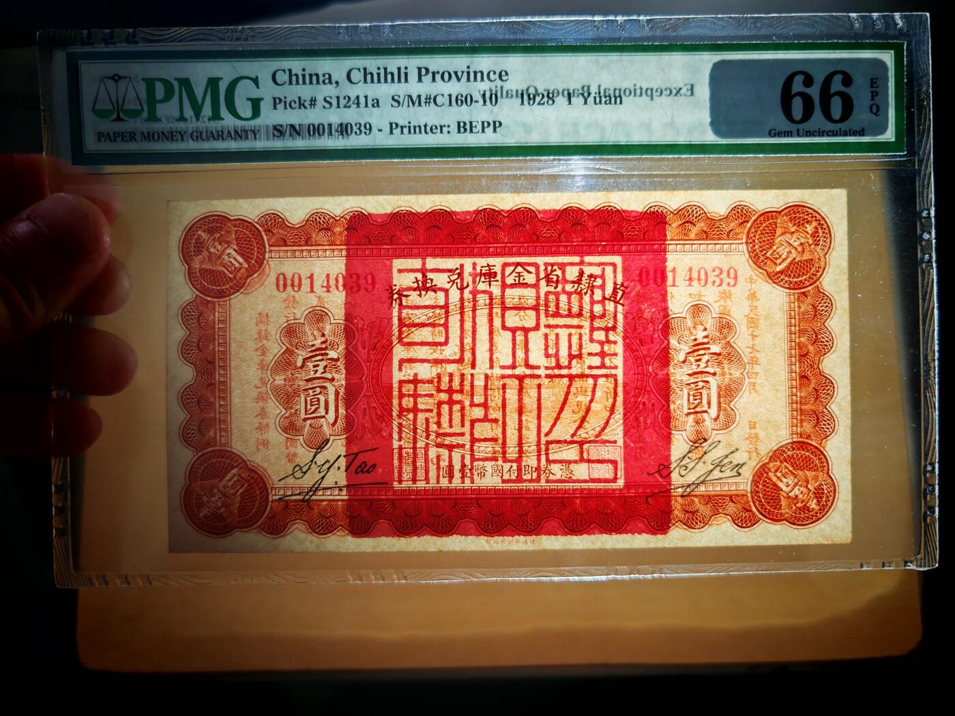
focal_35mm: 27
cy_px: 358
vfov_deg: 51.4
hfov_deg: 65.3
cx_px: 478
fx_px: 745
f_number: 1.6
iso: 400
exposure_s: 1/50
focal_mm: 7.62
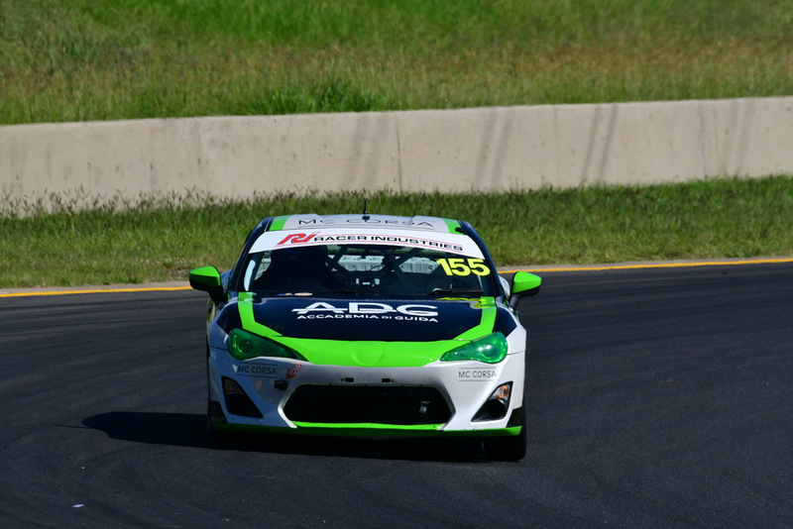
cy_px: 264
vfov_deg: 1.8
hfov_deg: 2.7
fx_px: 16526
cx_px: 396
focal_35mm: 750
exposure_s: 1/640
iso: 250
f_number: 11
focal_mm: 500
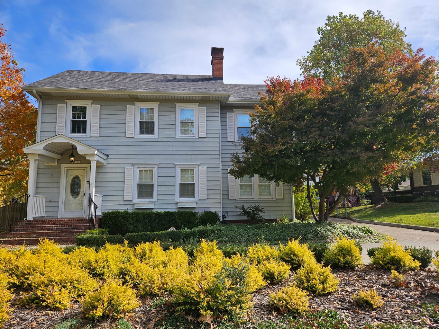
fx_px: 292
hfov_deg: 73.9
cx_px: 220
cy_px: 164
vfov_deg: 58.9
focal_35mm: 23
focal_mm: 5.4
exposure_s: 1/1290
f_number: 1.8
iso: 25
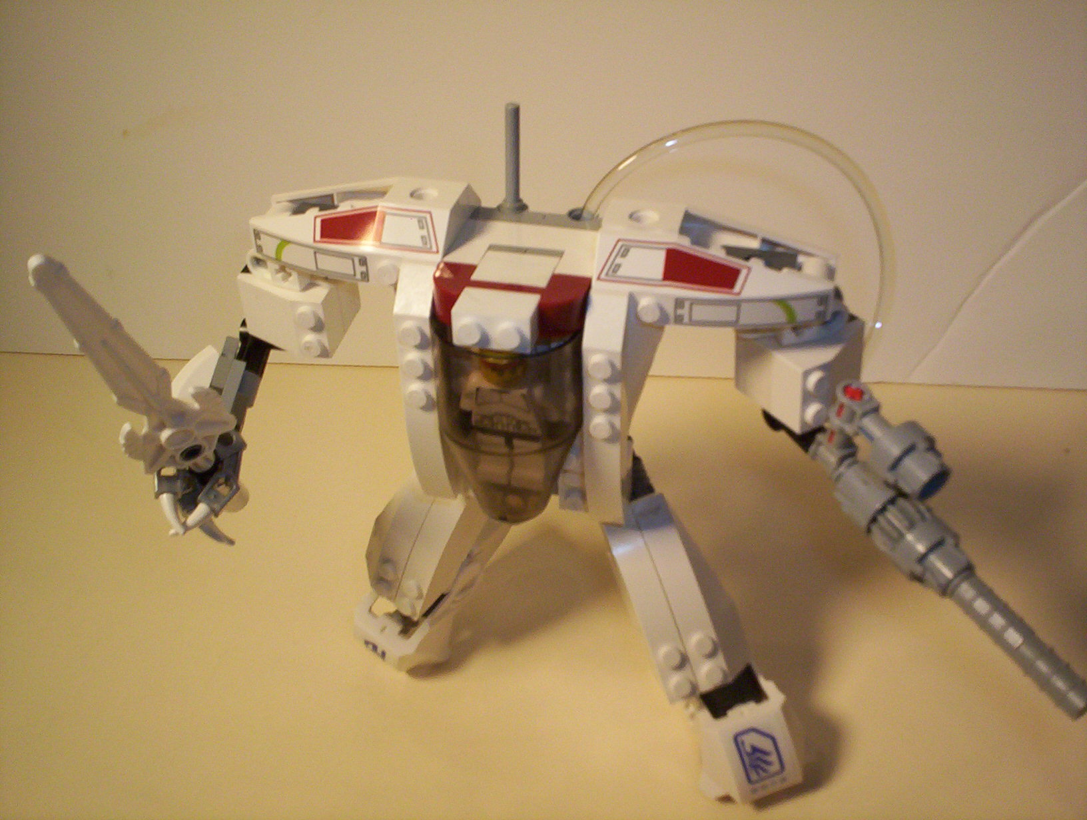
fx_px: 1196
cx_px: 544
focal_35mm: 38
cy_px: 410
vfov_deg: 37.9
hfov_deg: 48.9
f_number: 4.5
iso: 140
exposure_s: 1/60
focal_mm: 4.99
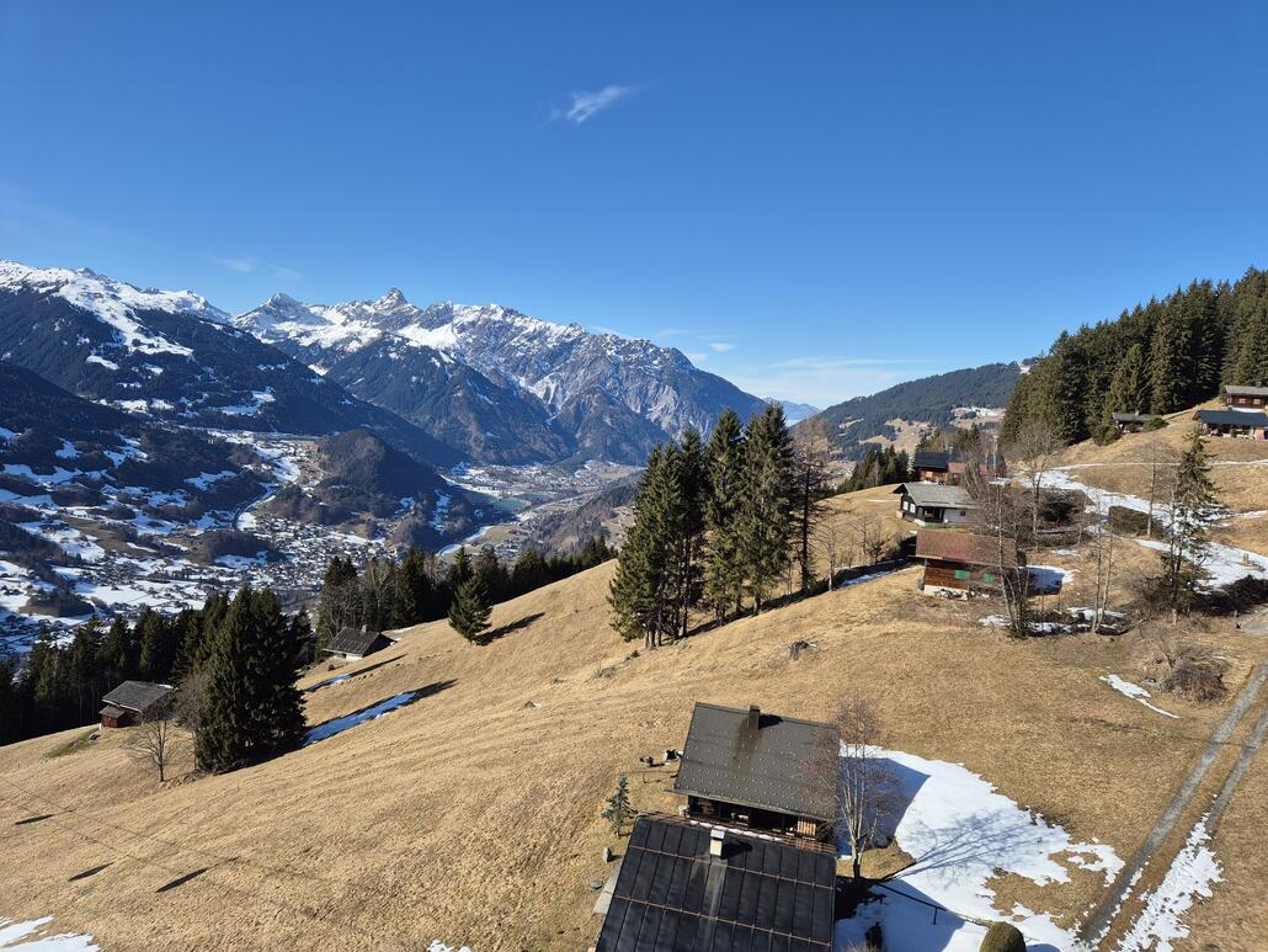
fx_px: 843
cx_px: 634
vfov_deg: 58.9
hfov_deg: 73.9
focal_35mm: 23
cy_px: 476
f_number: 1.8
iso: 25
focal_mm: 5.4
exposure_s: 1/1856
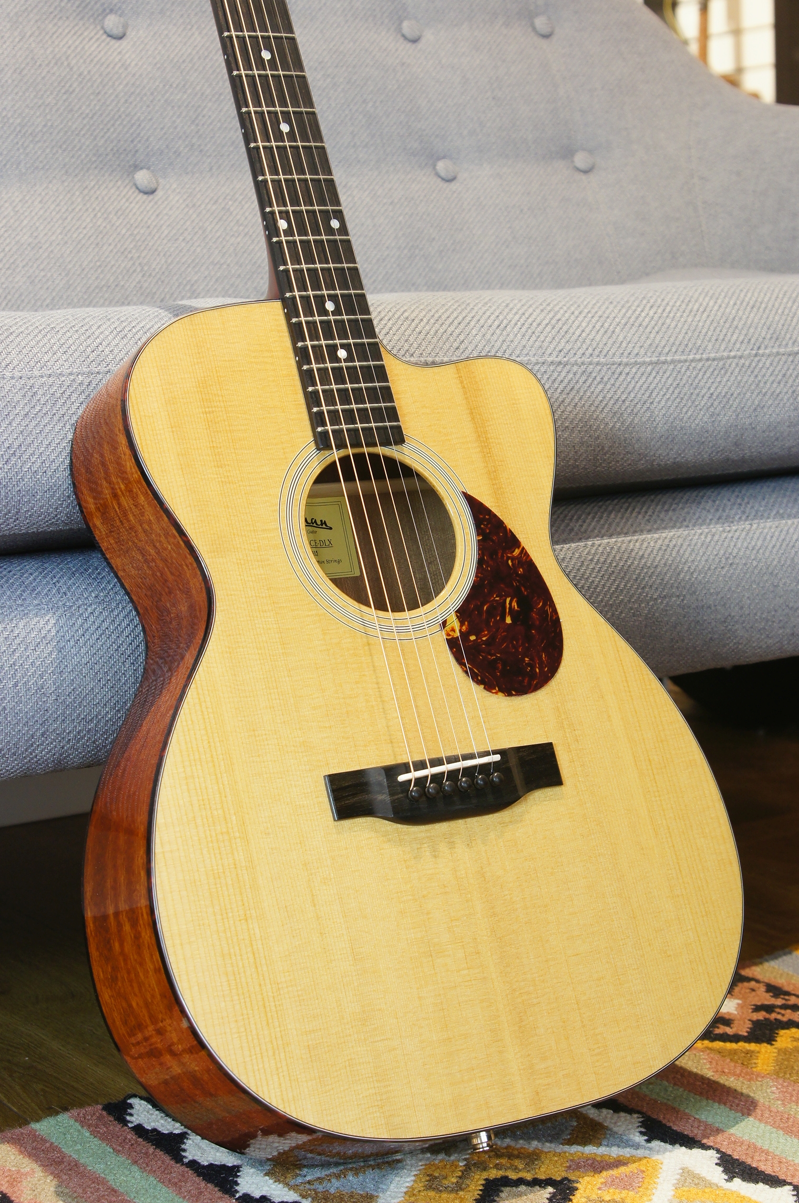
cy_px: 602
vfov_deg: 27.0
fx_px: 2503
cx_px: 400
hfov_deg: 18.1
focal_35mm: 75
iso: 400
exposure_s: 1/13
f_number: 8
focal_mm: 50
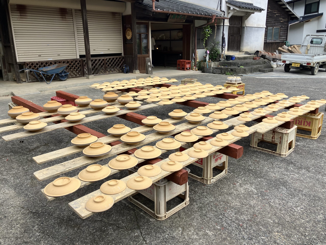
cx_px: 163
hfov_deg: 63.4
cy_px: 122
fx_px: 264
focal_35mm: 28
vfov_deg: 49.7
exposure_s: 1/674
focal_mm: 3.99
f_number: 1.8
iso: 32
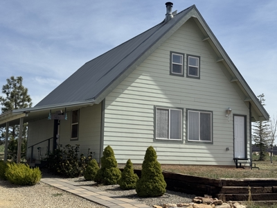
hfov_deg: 39.7
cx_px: 138
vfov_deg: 30.3
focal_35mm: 48
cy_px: 104
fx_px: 384
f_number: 1.78
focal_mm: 6.76
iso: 64
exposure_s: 1/7092
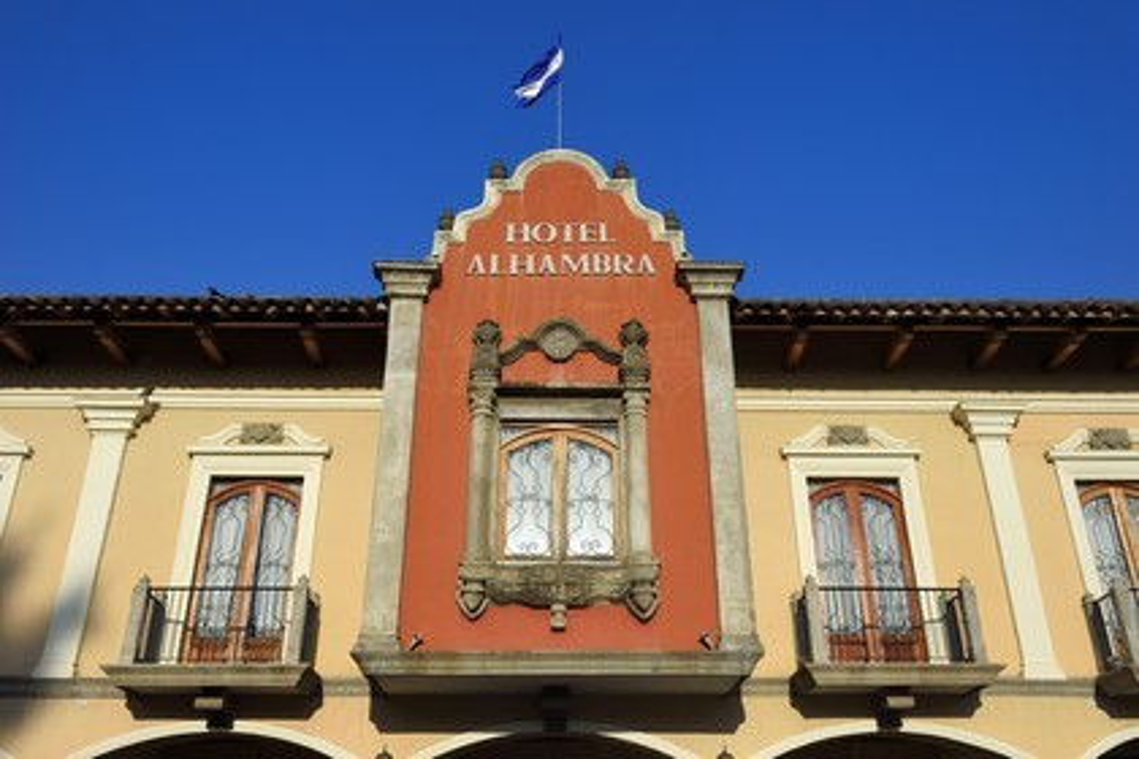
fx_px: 1012
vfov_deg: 41.1
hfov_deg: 58.7
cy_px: 380
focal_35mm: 32
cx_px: 570
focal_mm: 32
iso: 200
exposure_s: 1/250
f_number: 16
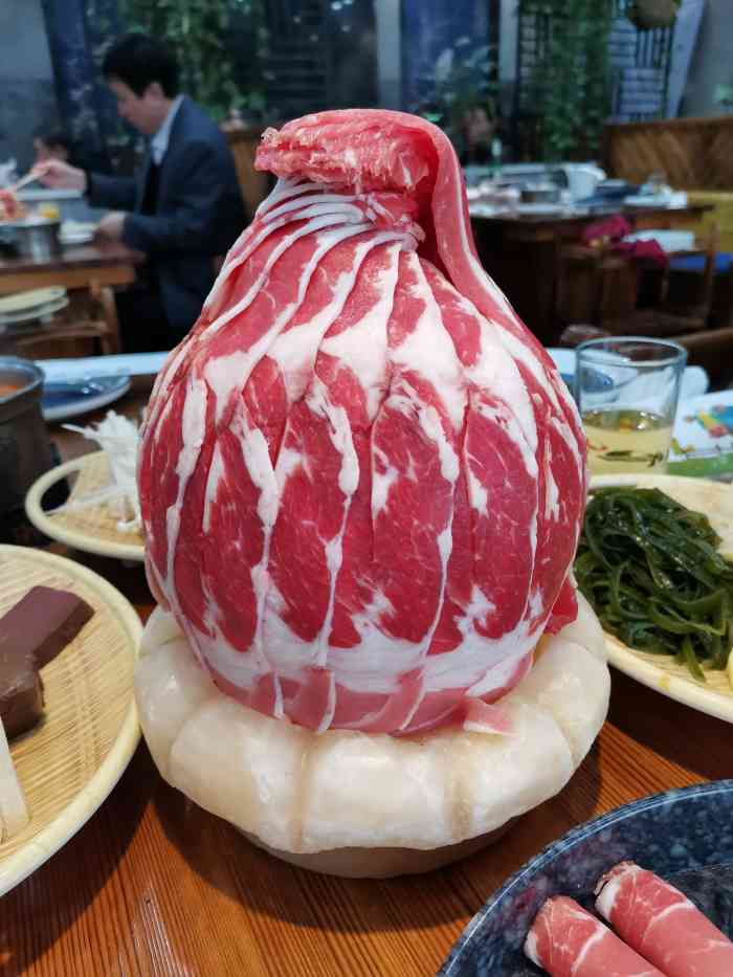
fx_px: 734
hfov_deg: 53.1
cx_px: 366
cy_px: 488
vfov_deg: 67.3
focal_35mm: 26
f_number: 1.8
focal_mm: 4.75
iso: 250
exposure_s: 1/100
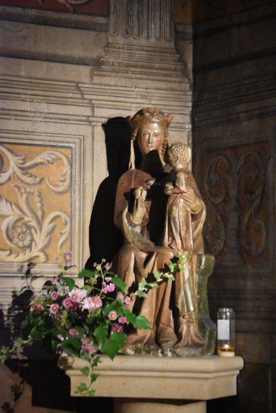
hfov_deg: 9.6
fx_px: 1638
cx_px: 138
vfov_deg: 14.4
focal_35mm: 142
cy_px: 206
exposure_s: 1/50
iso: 12800
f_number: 4.5
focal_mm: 95
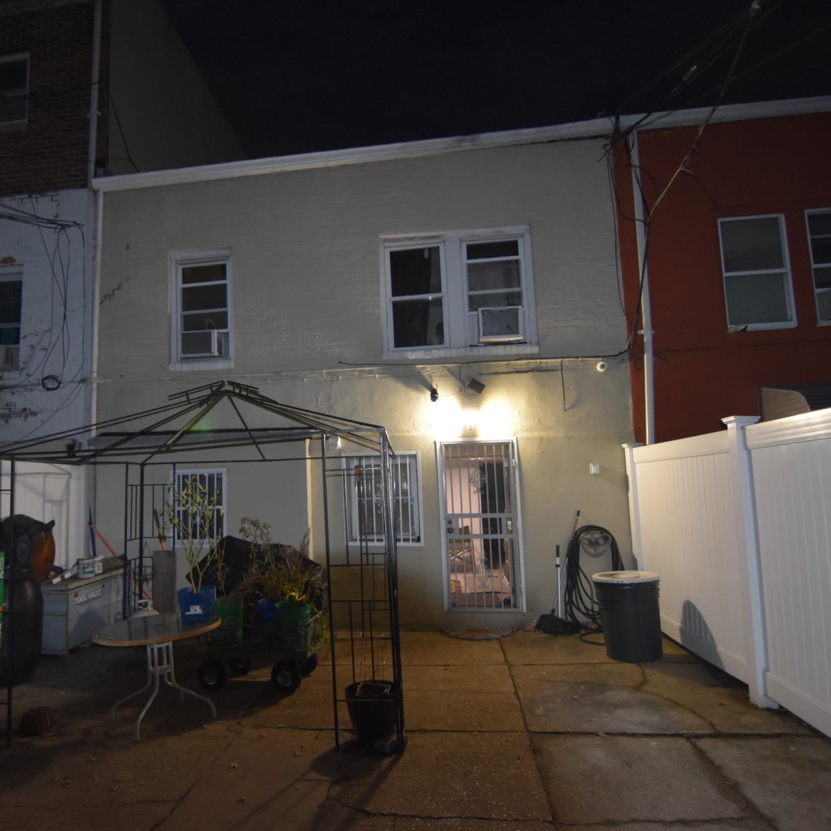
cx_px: 340
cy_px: 419
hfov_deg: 69.9
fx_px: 588
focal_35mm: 22
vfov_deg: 70.5
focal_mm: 11
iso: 1250
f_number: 2.8
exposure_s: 1/125
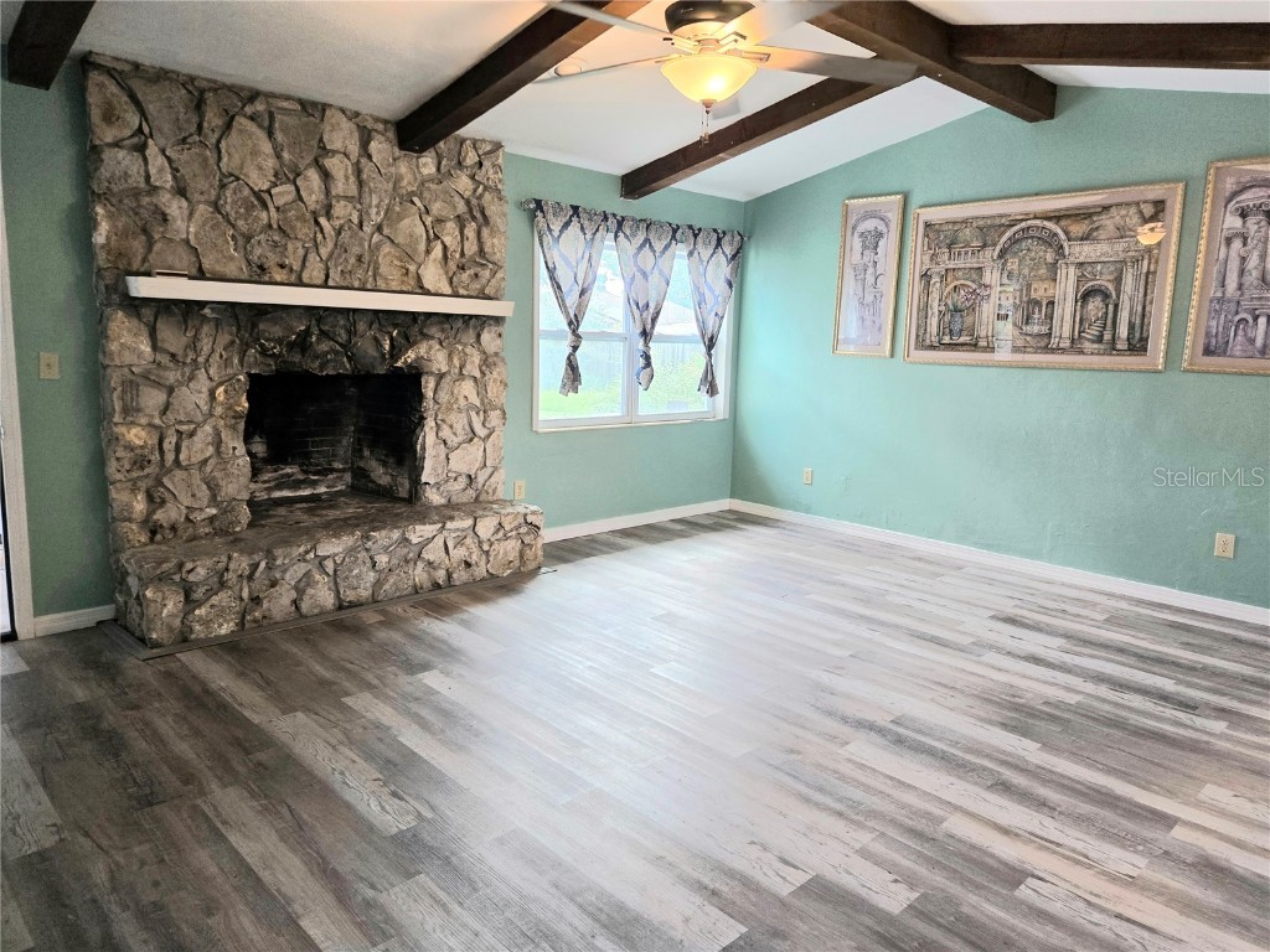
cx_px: 635
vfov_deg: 58.9
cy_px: 476
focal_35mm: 23
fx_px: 844
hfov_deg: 73.9
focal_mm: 5.4
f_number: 1.8
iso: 200
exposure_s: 1/120
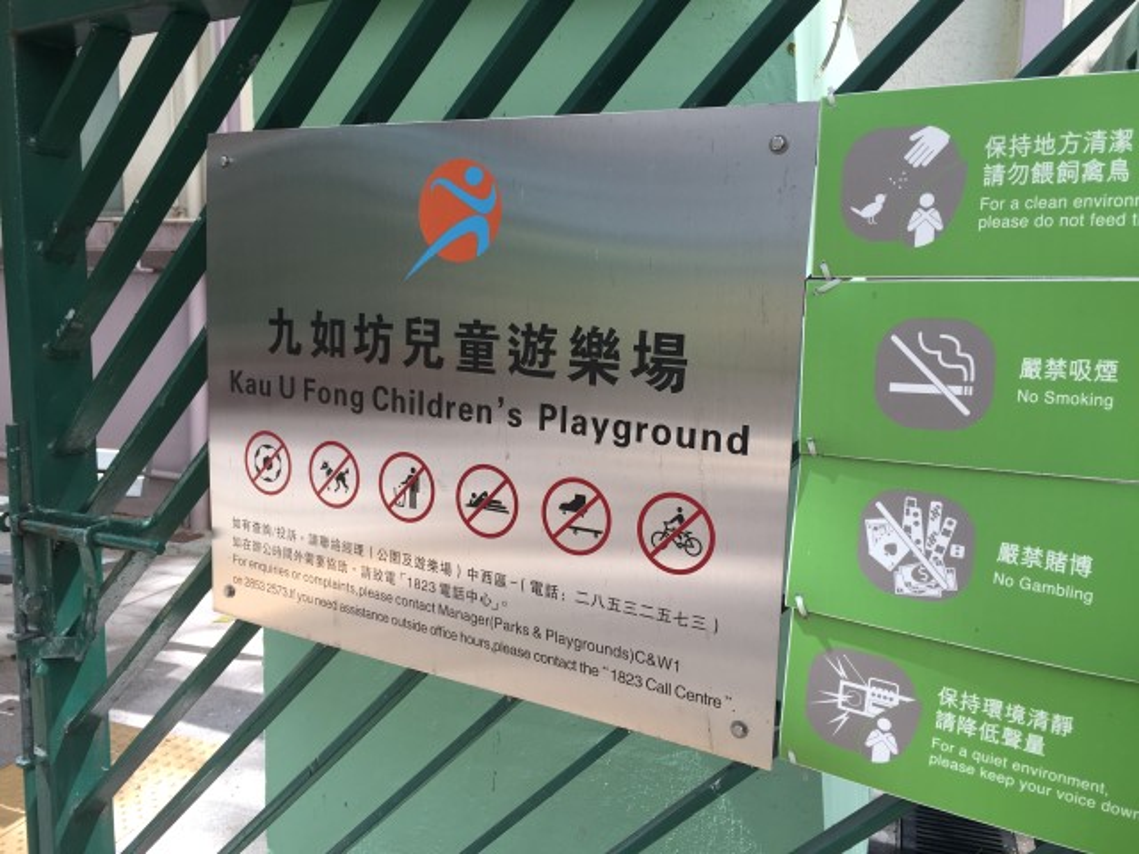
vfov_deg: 48.2
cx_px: 570
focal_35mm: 29
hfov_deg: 61.7
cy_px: 427
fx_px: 954
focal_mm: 4.15
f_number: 2.2
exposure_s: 1/153
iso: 32
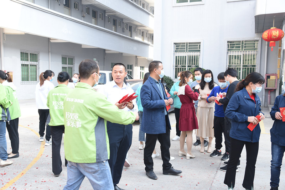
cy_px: 95
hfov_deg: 50.7
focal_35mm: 38
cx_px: 142
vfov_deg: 35.1
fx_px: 301
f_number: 6.3
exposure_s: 1/160
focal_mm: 38
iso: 500
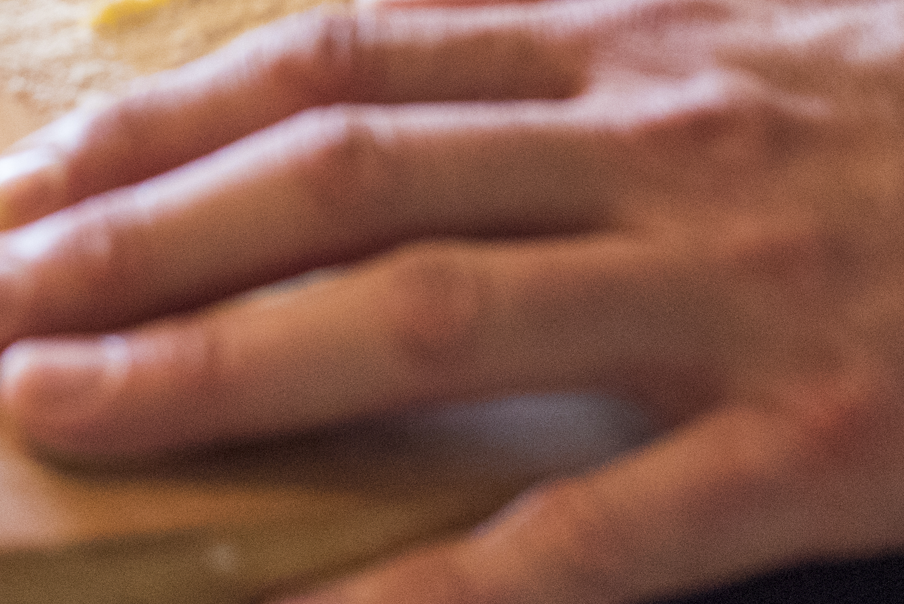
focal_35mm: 206
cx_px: -70
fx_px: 5174
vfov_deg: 6.6
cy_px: -388
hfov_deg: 9.9
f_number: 3.5
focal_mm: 50
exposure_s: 1/80
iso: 2000
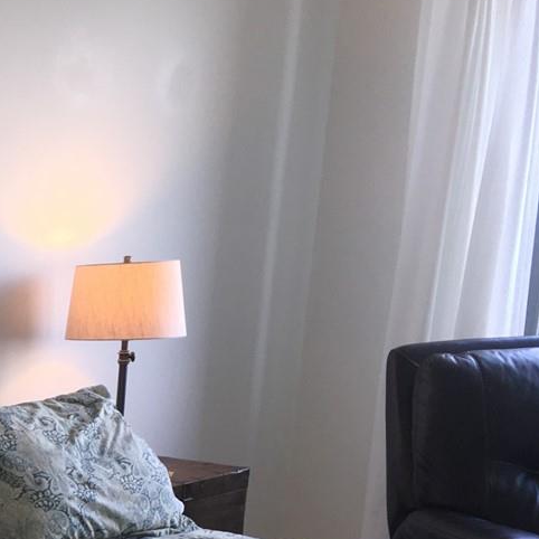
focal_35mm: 85
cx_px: -305
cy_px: 618
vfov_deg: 19.4
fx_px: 1497
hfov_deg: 17.9
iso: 25
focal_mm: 4.15
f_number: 2.2
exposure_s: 1/48
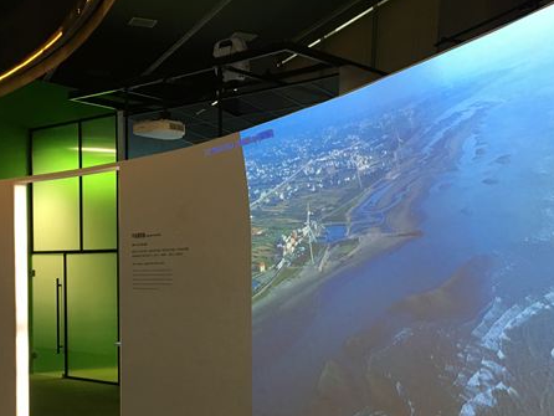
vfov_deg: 27.4
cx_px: 312
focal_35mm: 52
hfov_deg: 36.7
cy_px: 341
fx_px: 833
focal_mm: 4.15
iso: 40
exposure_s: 1/15
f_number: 2.2
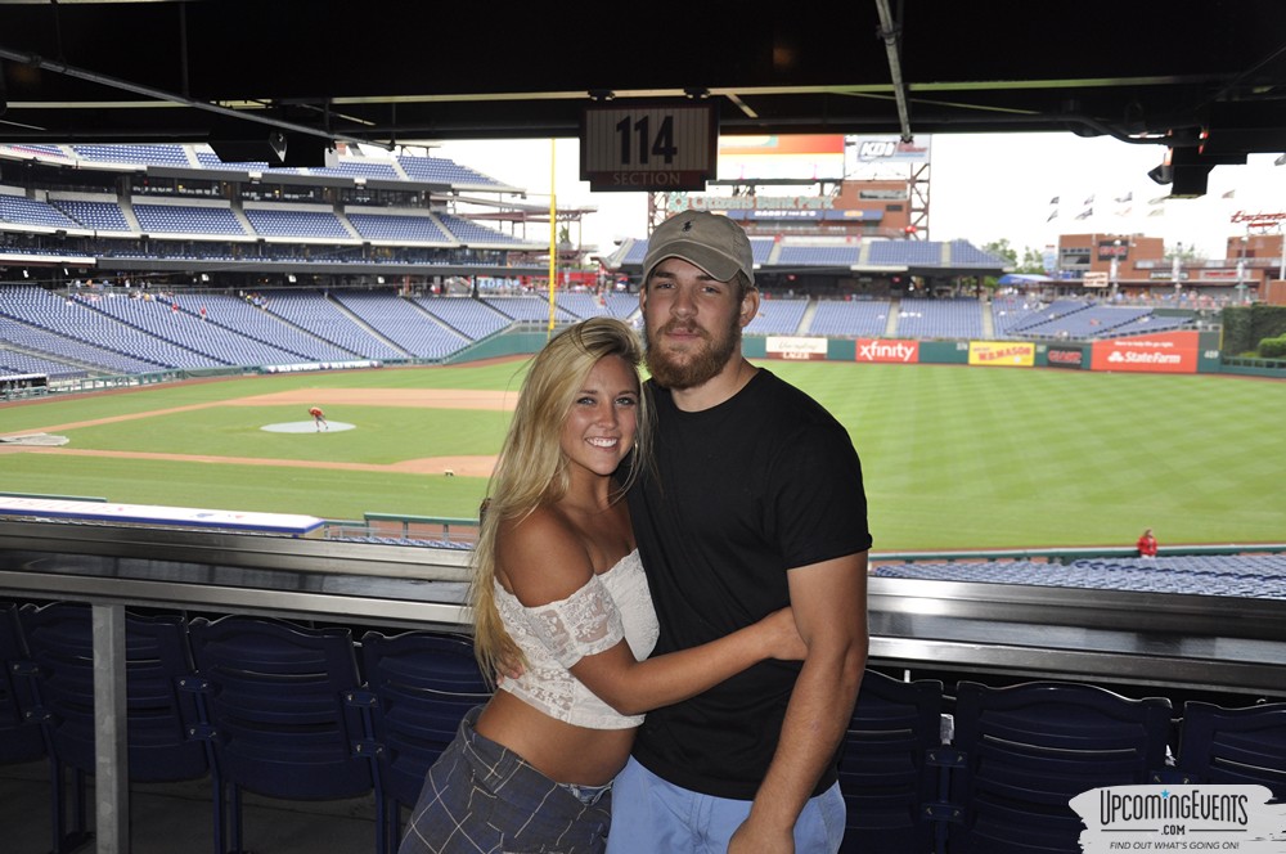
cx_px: 643
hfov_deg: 53.2
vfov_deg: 36.8
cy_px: 427
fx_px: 1284
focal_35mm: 36
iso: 400
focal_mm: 24
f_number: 3.8
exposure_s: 1/125
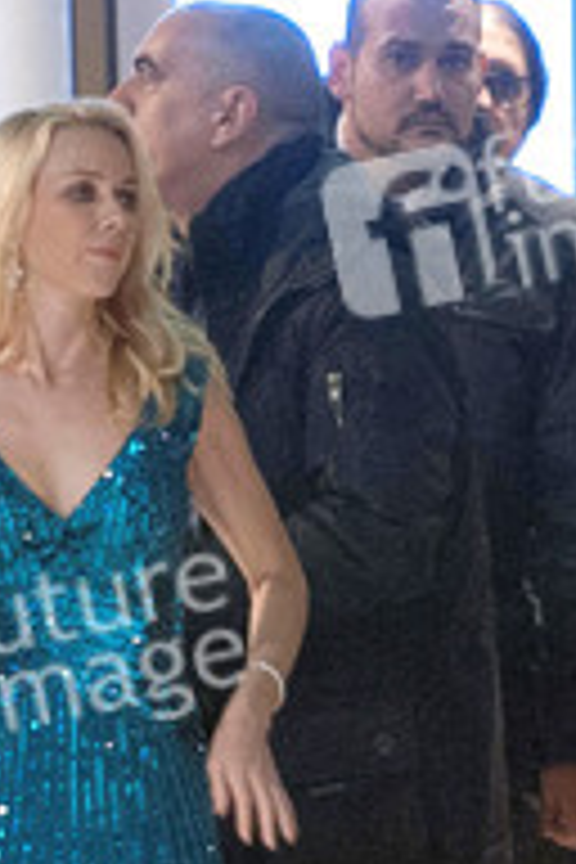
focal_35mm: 417
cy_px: 886
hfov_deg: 3.3
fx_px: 10007
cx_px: 146
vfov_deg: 4.9
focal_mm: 200
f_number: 2.8
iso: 2500
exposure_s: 1/125
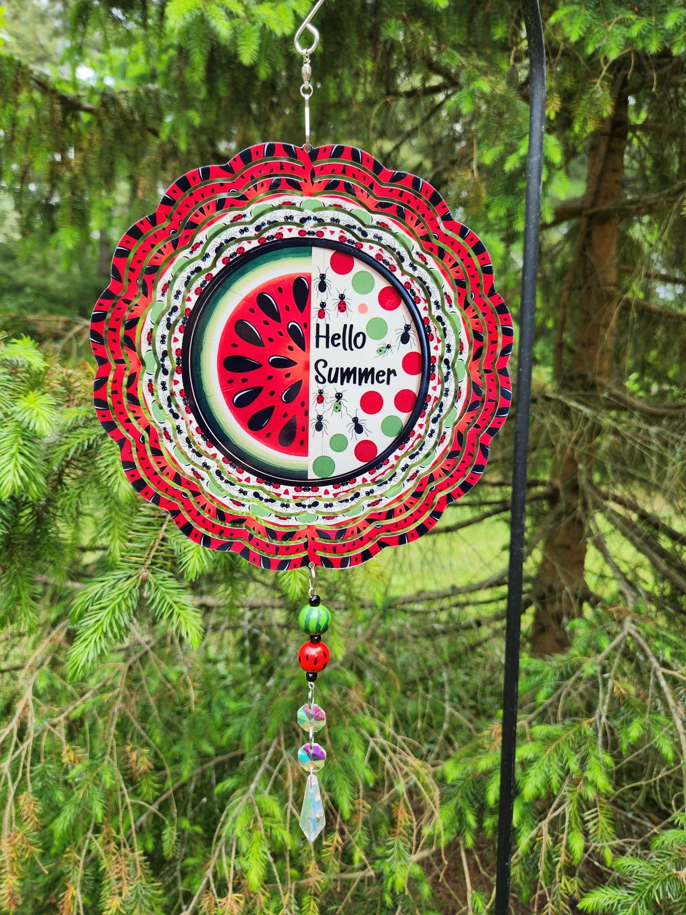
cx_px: 343
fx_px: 608
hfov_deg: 58.9
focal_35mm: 23
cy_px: 458
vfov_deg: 73.9
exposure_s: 1/203
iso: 20
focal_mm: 5.4
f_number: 1.8
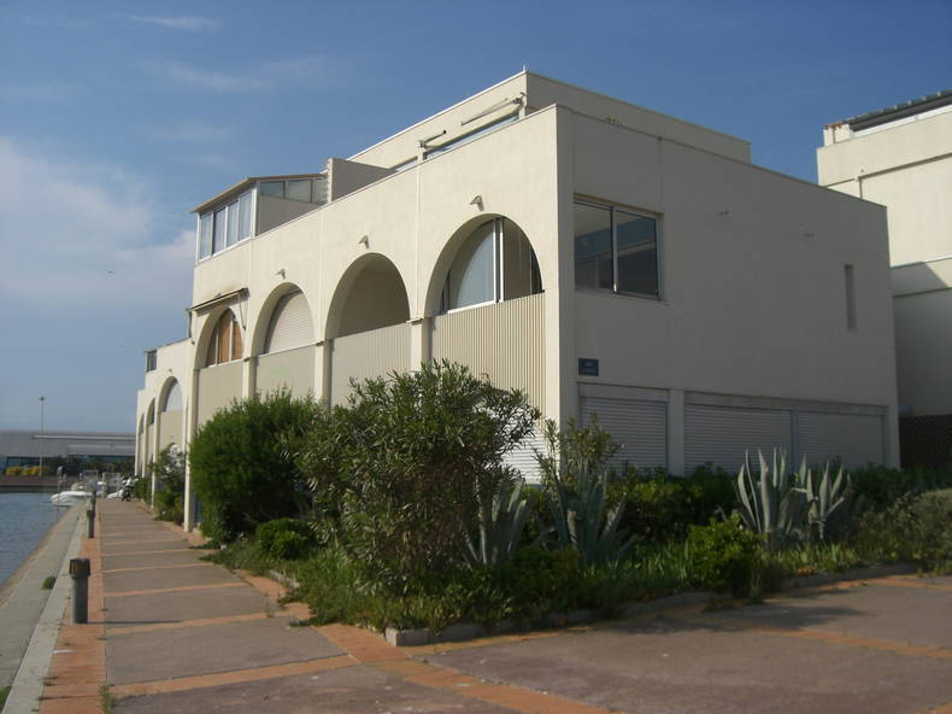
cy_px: 357
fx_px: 1045
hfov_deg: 49.0
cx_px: 476
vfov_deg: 37.7
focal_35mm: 38
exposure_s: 1/1000
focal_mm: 6.2
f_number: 4.3
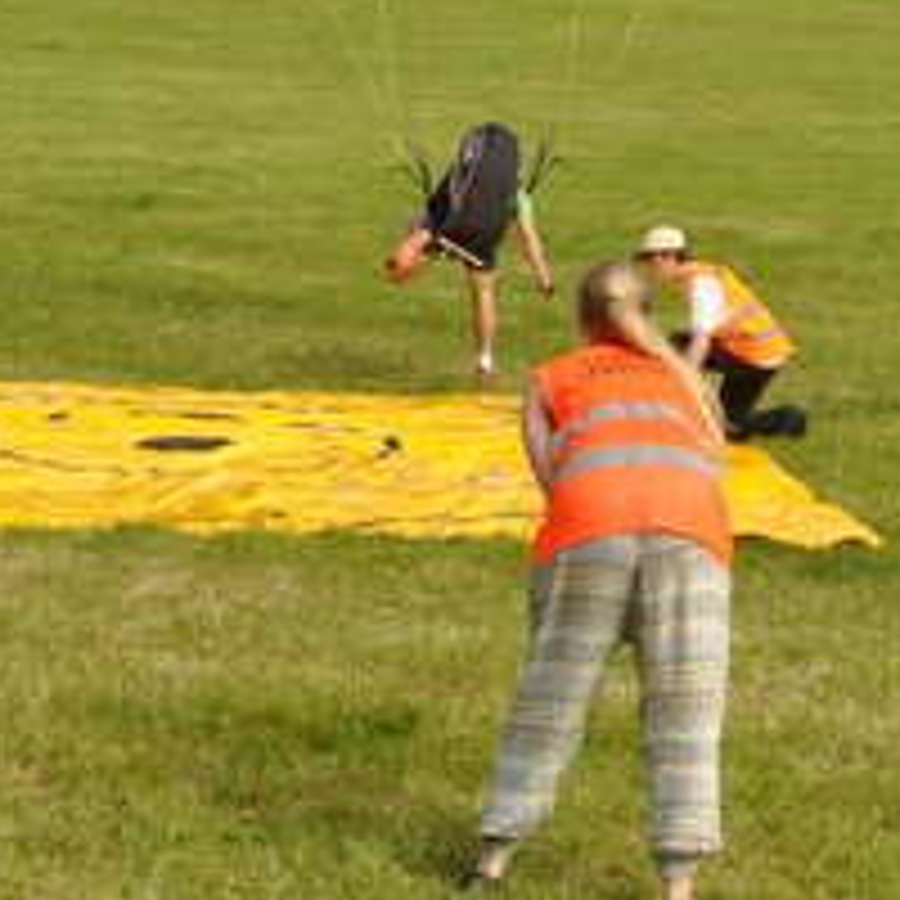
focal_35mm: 111
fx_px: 3265
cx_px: 824
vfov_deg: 15.0
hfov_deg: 15.5
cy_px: -279
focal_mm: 22
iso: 200
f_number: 11
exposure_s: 1/125
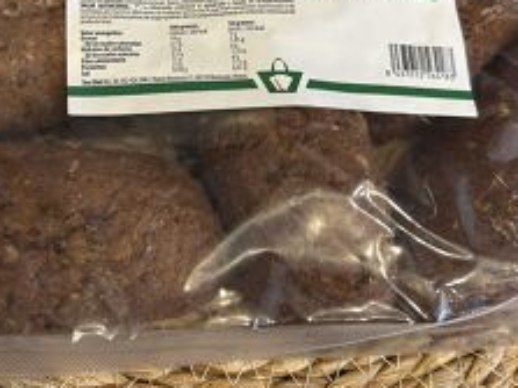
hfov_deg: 34.2
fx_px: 838
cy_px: 123
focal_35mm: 56
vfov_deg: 25.9
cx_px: 193
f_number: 1.5
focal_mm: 5.7
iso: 125
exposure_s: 1/50
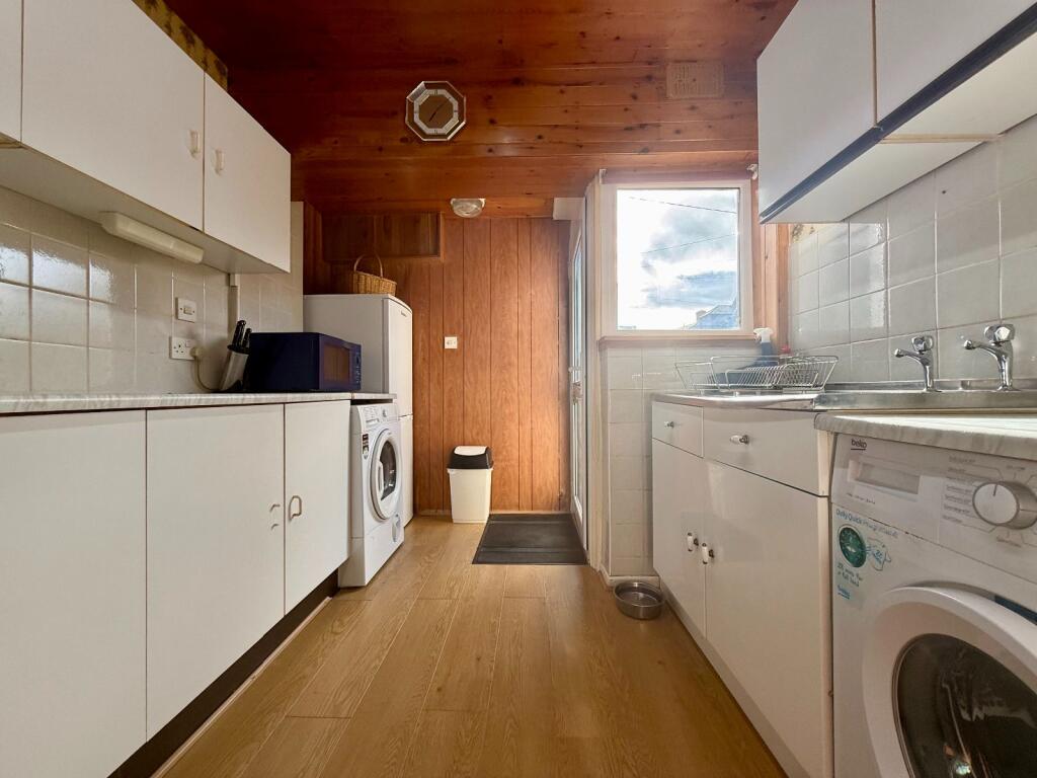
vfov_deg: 85.7
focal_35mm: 14
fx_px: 419
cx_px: 518
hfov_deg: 102.1
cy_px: 389
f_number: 2.2
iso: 64
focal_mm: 2.22
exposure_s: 1/169
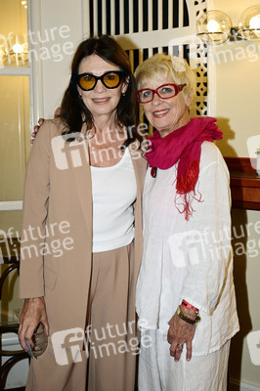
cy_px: 196
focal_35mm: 41
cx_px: 130
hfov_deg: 32.6
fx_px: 445
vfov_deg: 47.4
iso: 1250
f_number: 5
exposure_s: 1/200
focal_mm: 41
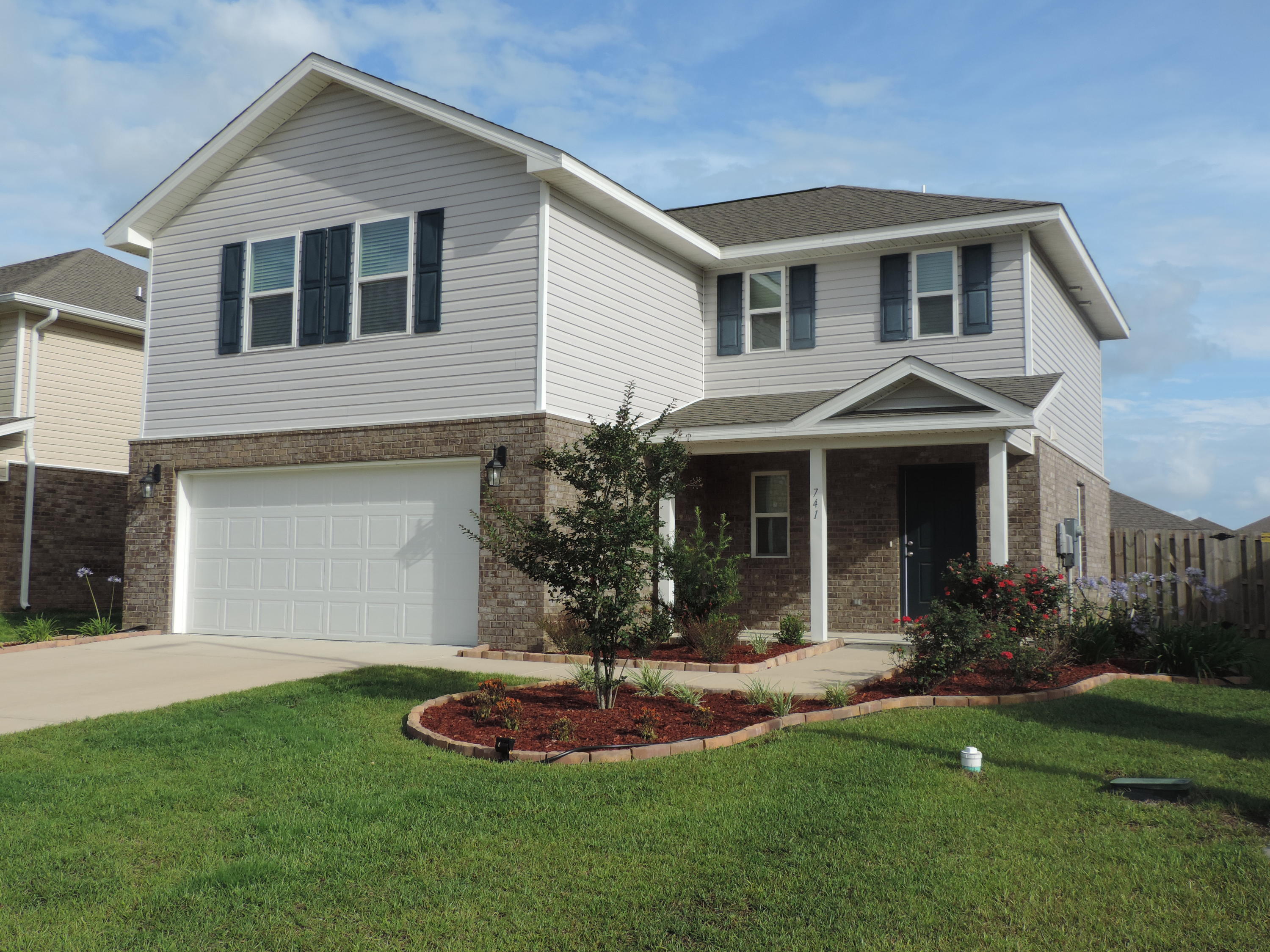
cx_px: 635
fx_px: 1211
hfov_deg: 55.4
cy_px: 476
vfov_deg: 42.9
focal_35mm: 33
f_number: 3.2
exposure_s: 1/1000
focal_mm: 5.8
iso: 80
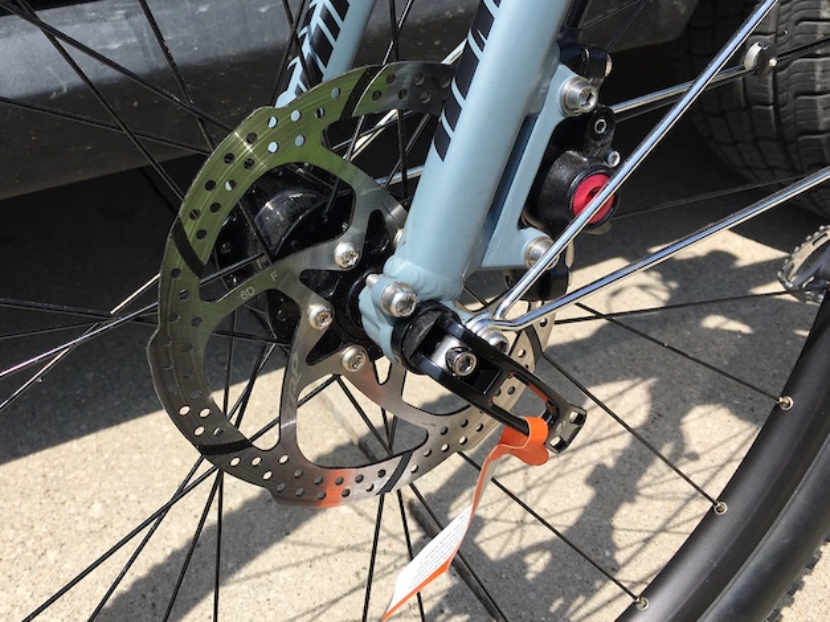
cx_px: 307
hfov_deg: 49.6
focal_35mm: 37
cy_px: 277
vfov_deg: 38.6
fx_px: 887
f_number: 2.2
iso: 25
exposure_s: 1/1350
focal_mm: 4.15
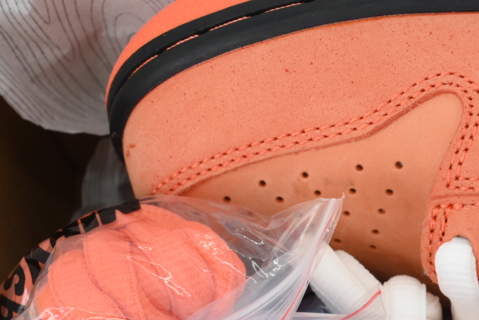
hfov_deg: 18.1
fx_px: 1407
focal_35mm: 106
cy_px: 459
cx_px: 617
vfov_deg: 12.4
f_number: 9
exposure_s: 1/100
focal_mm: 30.5
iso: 400
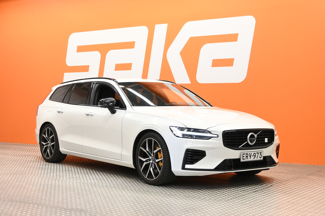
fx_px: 487
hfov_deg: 36.9
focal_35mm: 54
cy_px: 108
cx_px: 162
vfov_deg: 25.1
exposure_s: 1/60
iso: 720
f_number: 5.3
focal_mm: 36
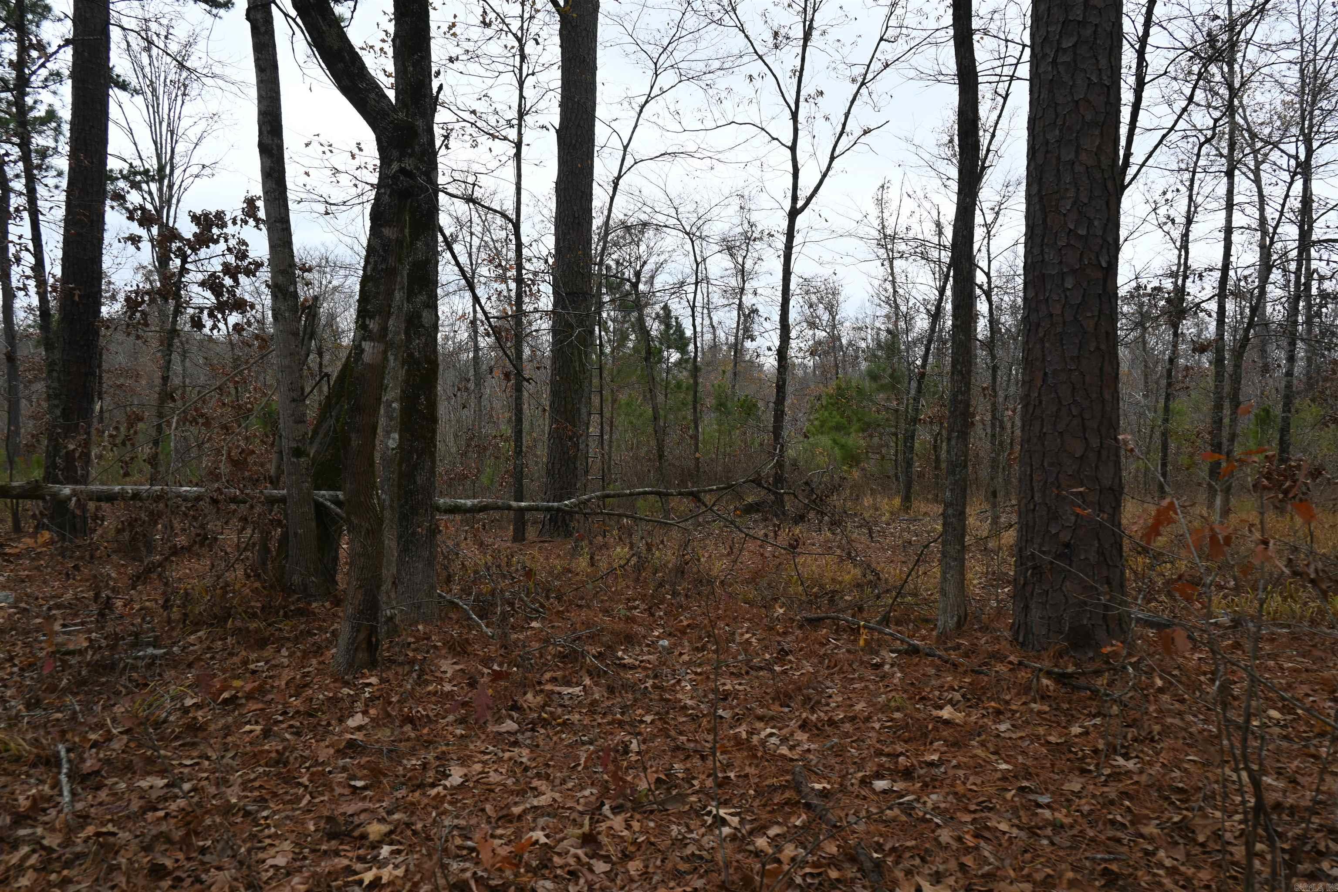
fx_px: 892
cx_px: 669
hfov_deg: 73.7
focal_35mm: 24
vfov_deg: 53.1
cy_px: 446
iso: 125
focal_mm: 16
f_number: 5.6
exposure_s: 1/125
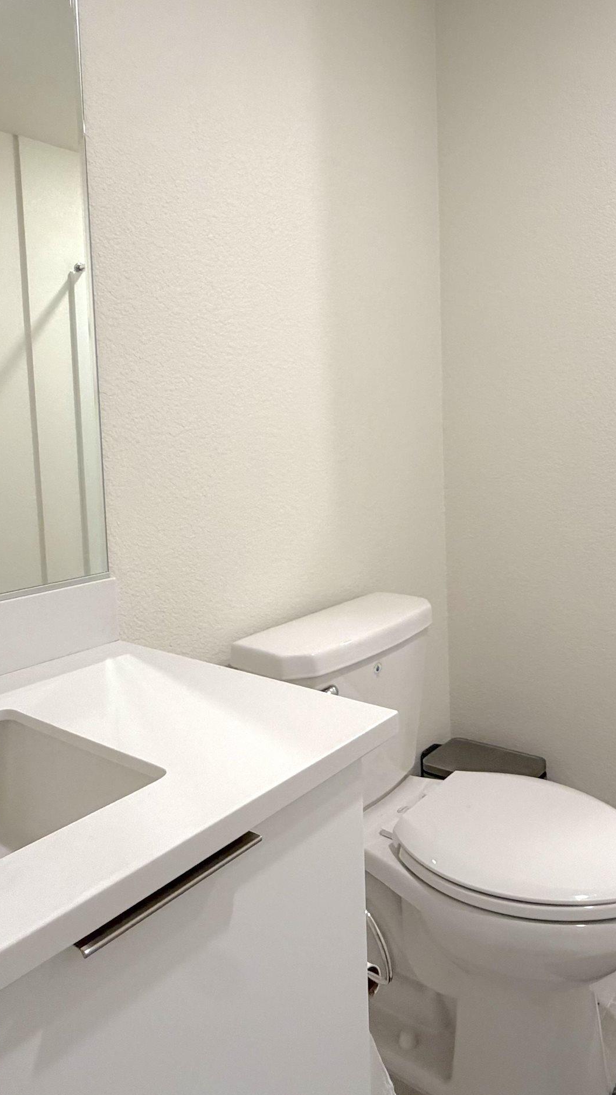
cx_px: 461
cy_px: 467
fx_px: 726
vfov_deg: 73.6
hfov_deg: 44.5
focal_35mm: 25
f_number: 2.2
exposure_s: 1/120
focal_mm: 2.22
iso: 250
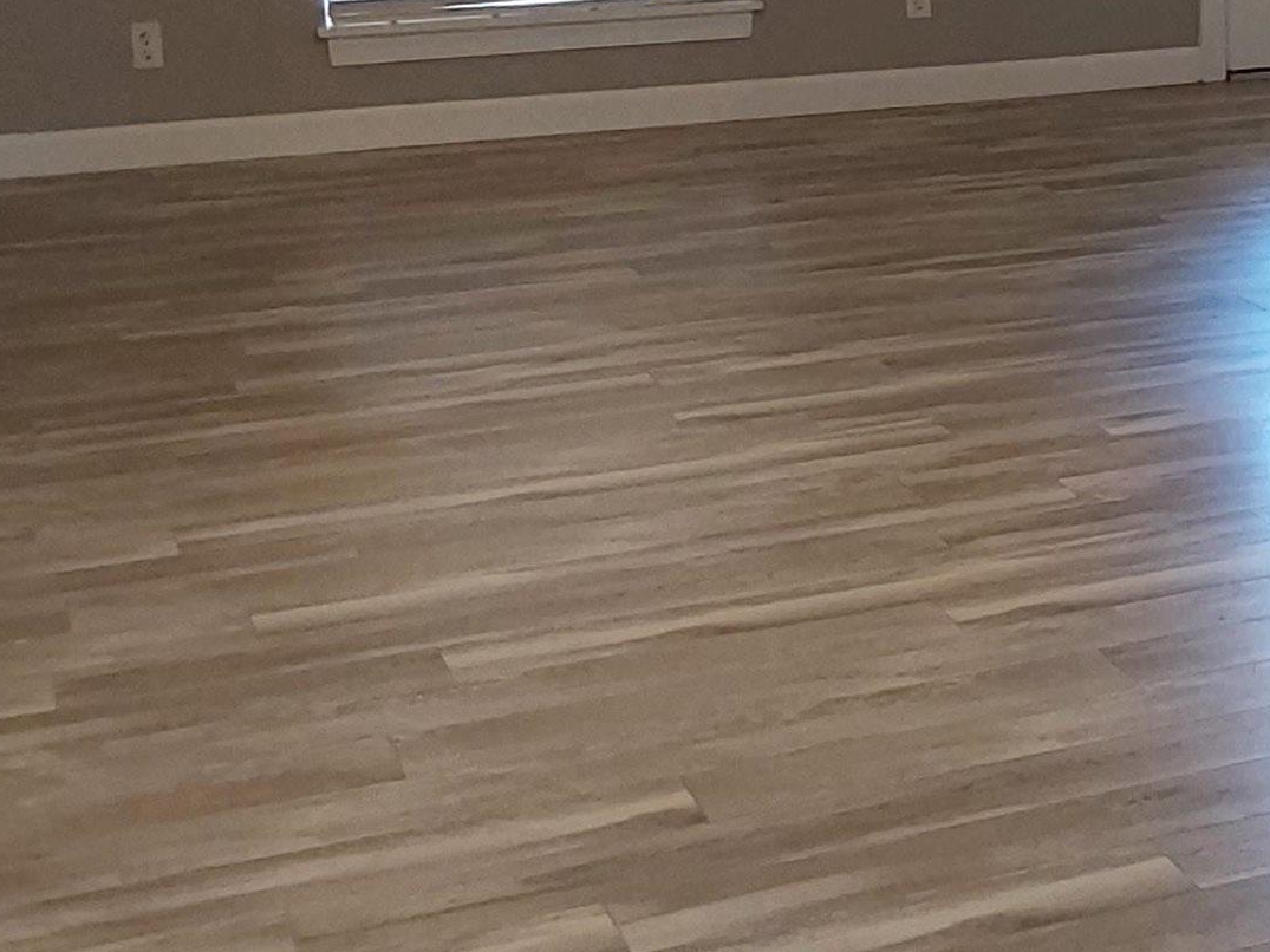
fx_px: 2935
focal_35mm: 80
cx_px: 1519
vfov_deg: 17.9
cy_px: -24
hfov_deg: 22.5
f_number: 1.9
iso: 200
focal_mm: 2.91
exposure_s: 1/60
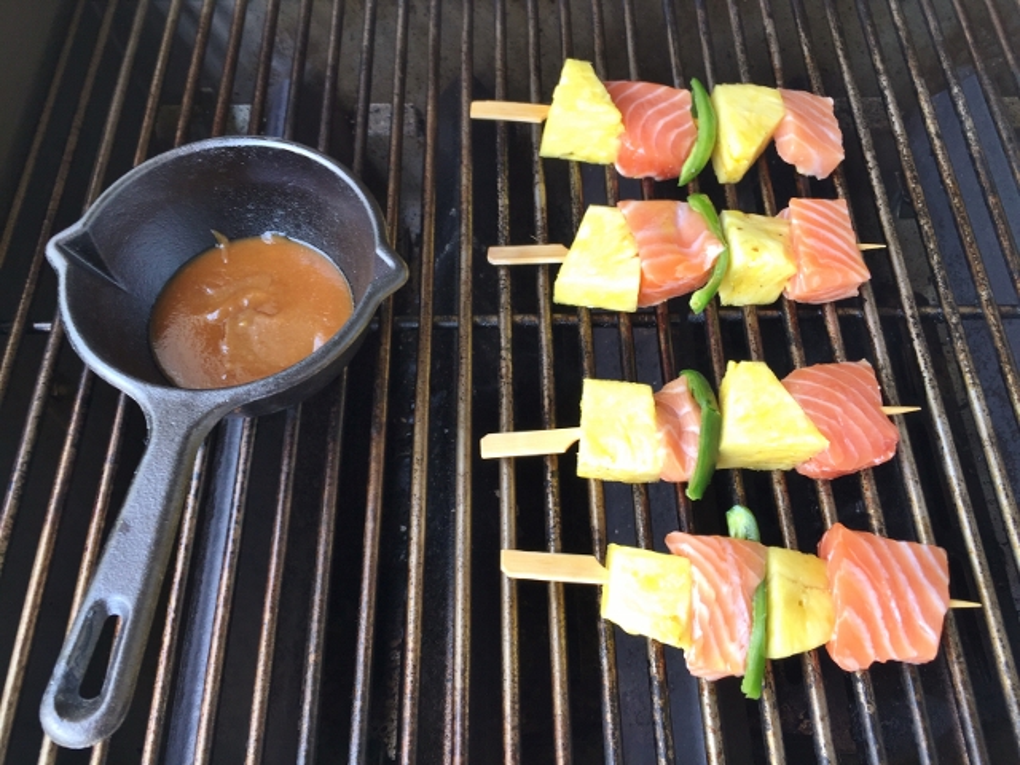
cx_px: 510
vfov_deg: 48.2
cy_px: 382
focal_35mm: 29
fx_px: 855
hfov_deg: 61.7
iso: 32
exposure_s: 1/60
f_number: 2.2
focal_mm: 4.15
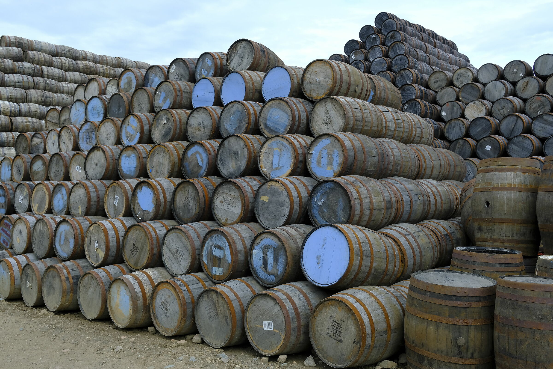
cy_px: 184
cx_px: 276
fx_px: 538
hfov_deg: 54.4
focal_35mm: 35
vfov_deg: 37.9
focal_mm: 23
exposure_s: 1/100
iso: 200
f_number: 10
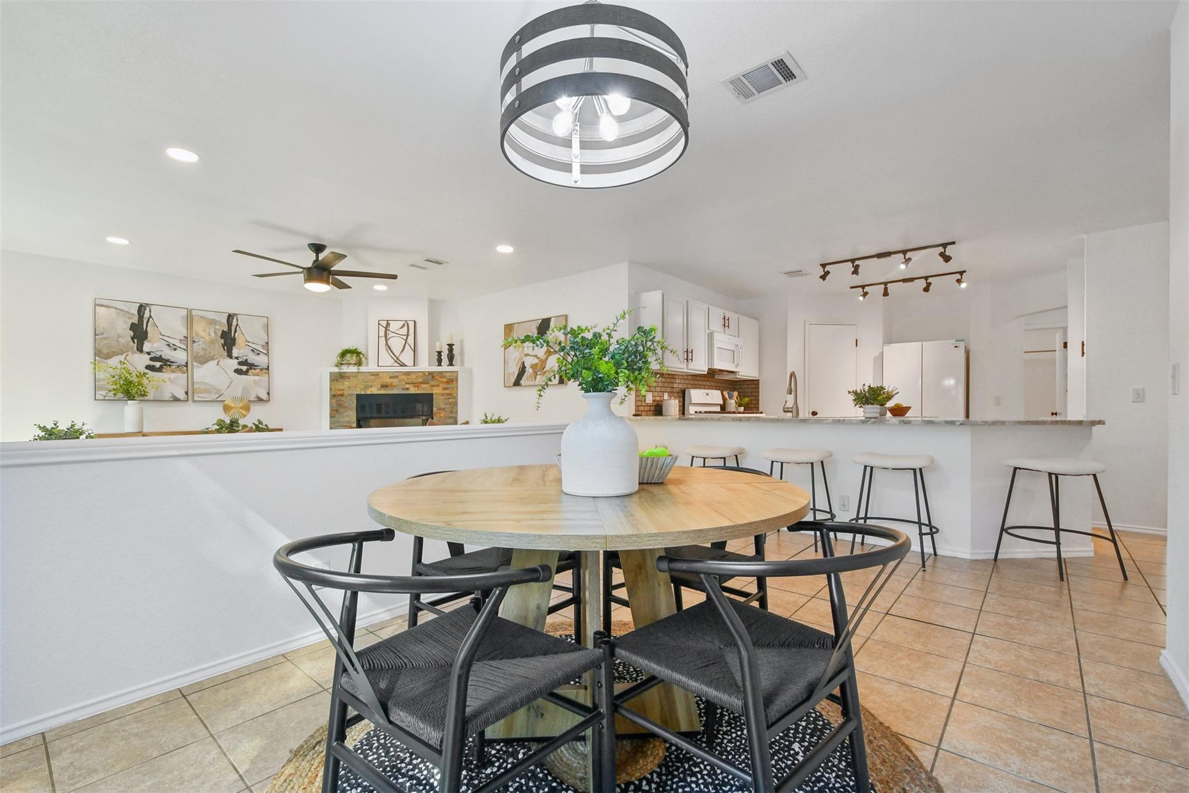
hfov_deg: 100.4
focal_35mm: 15
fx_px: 495
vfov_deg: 77.3
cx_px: 594
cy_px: 396
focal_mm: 10
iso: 400
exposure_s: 1/25
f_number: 8
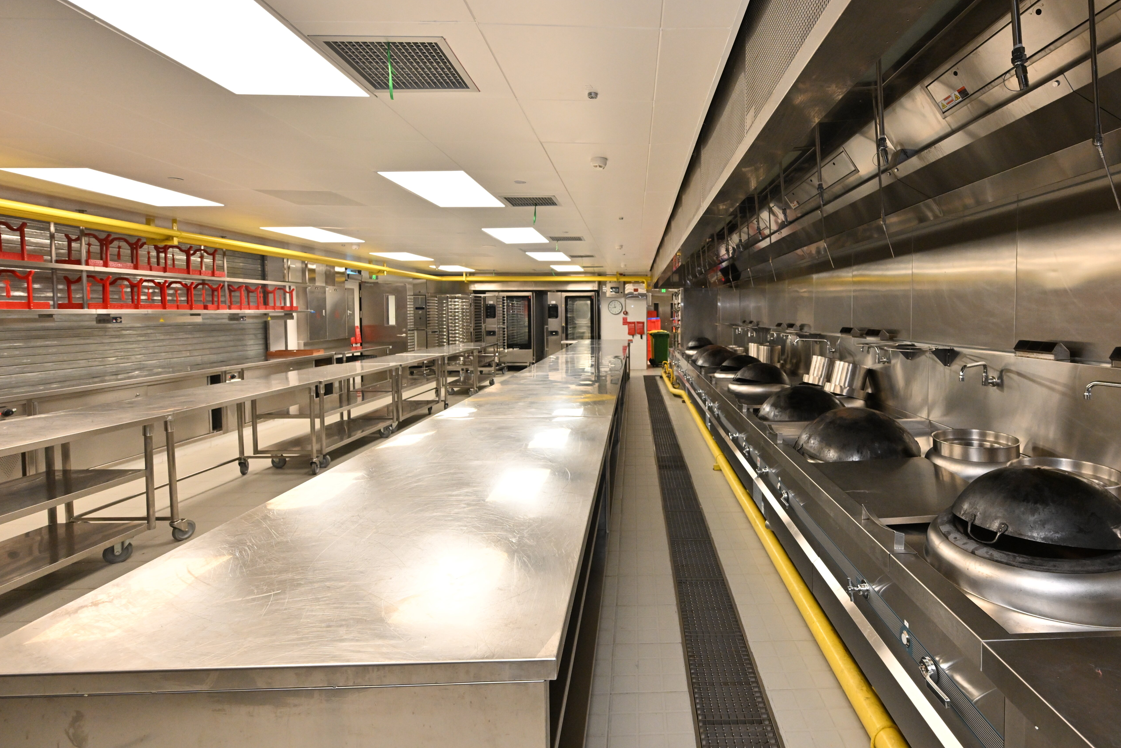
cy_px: 325
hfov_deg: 92.5
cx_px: 651
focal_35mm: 17
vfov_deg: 70.1
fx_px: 529
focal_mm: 14
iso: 1600
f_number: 5.6
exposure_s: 1/160
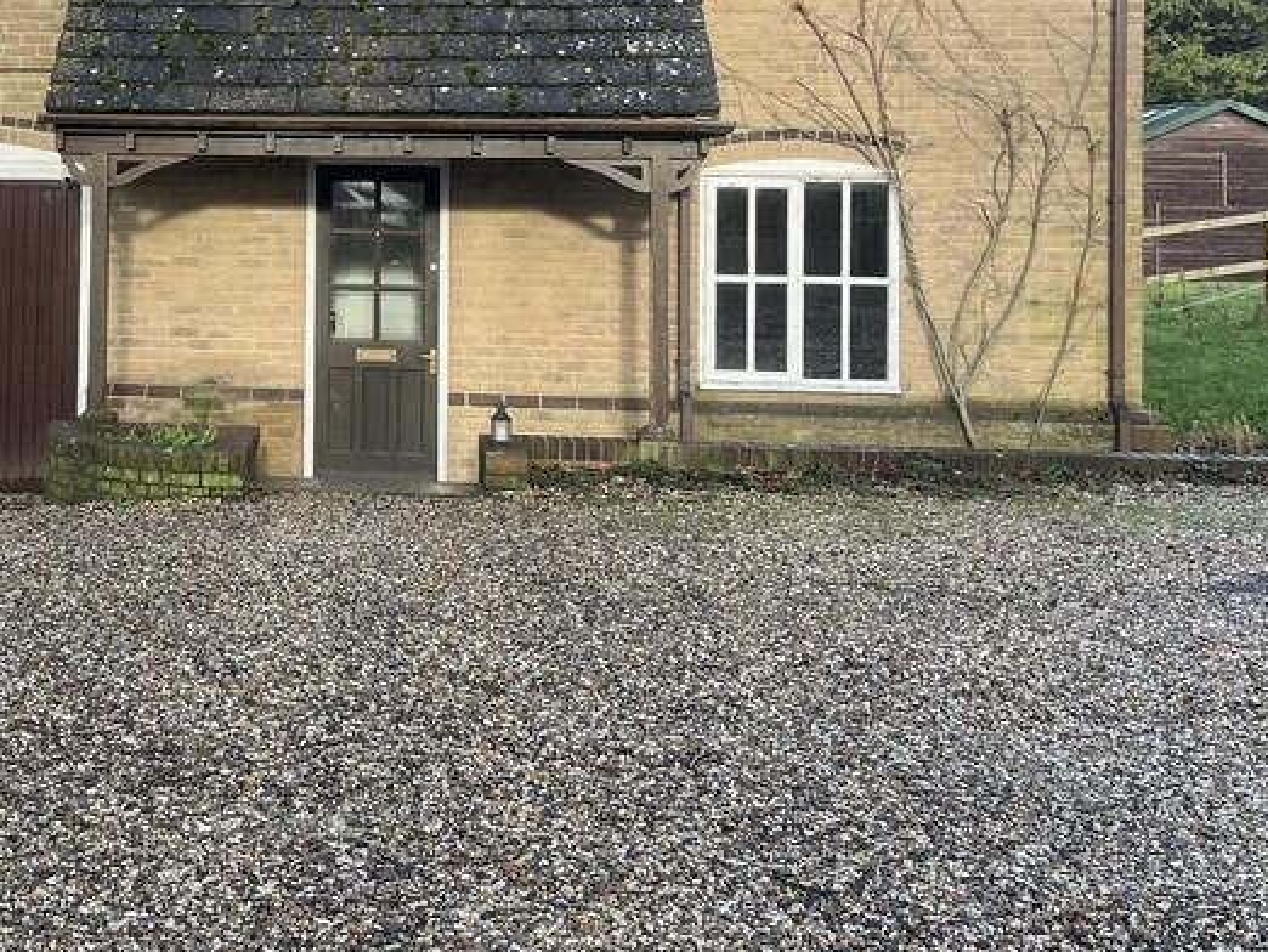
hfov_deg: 36.1
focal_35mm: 51
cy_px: 151
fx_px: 1869
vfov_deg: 27.8
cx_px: 233
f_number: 1.6
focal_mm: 5.1
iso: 40
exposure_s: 1/260
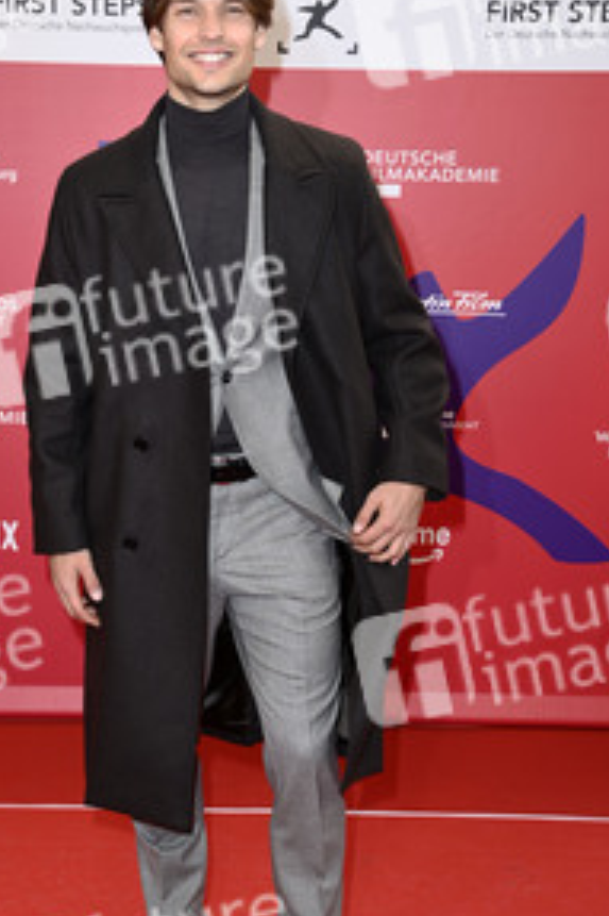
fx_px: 1702
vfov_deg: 30.1
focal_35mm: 67
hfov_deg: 20.2
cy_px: 492
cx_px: 226
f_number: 5.6
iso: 500
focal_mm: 48
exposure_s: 1/250
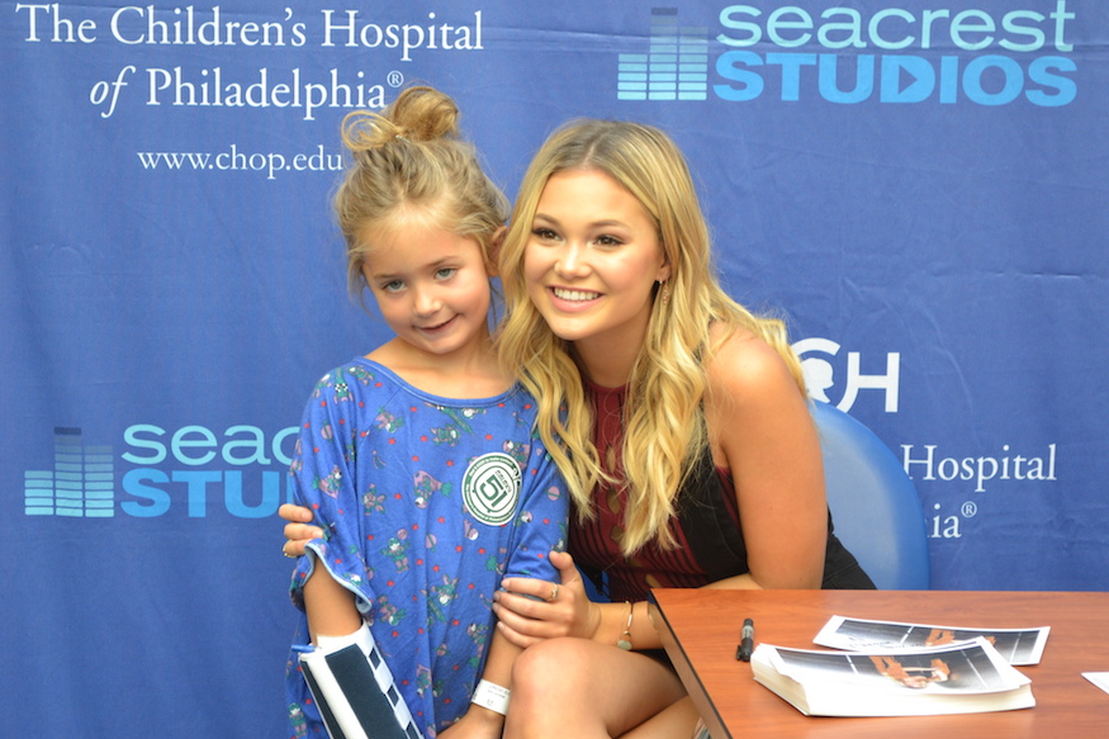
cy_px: 335
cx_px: 499
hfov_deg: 21.1
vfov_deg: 14.2
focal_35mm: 97
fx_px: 2975
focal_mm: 55
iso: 400
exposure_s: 1/30
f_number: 5.6
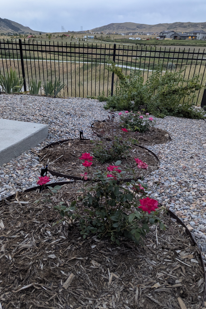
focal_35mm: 26
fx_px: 223
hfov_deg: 49.5
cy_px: 156
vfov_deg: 69.4
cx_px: 104
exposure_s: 1/43.7
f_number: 1.85
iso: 243
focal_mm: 6.81
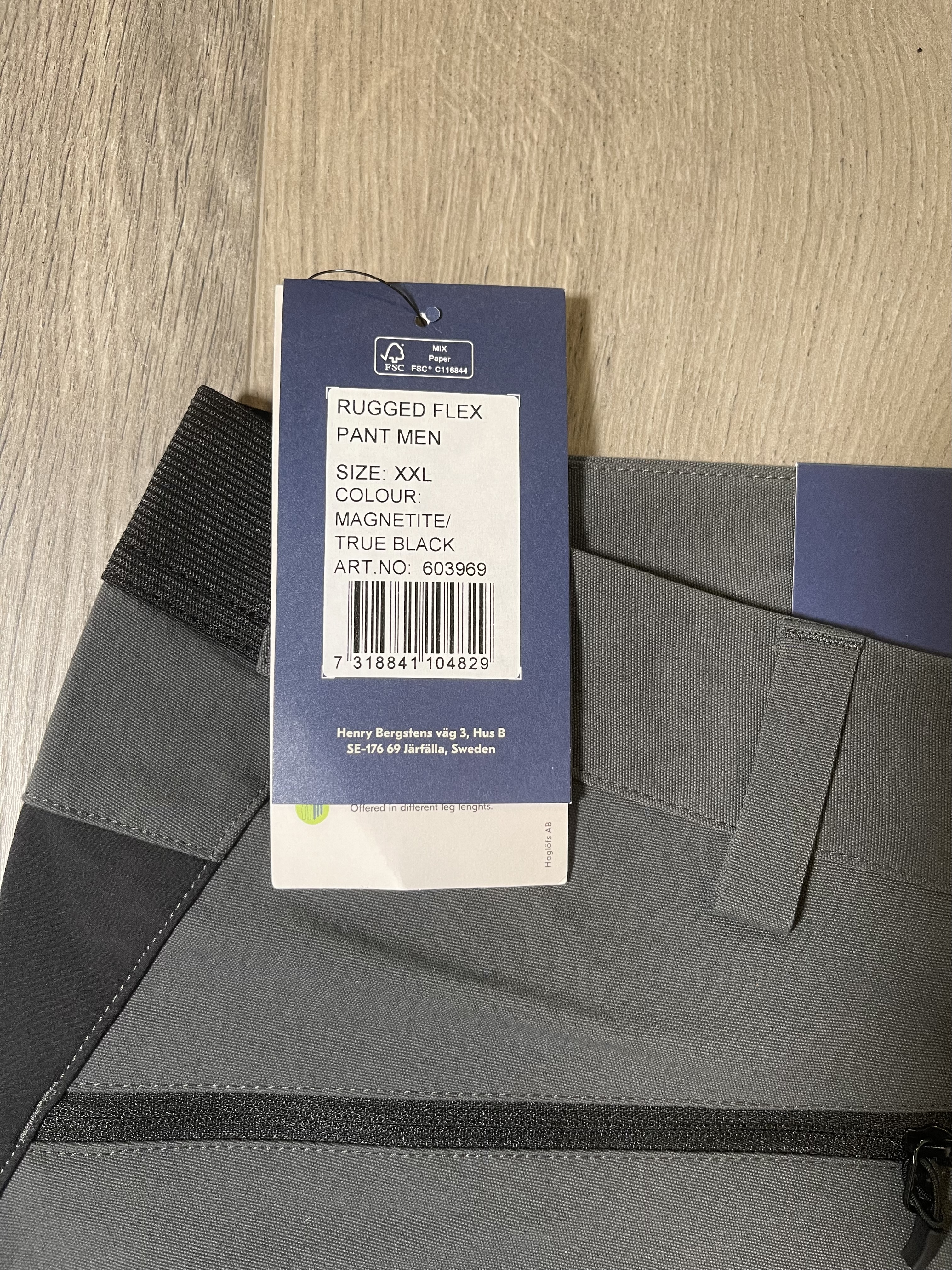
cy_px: 635
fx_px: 917
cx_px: 476
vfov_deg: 69.4
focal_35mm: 25
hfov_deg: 54.9
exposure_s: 1/67
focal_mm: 5.1
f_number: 1.6
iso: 125
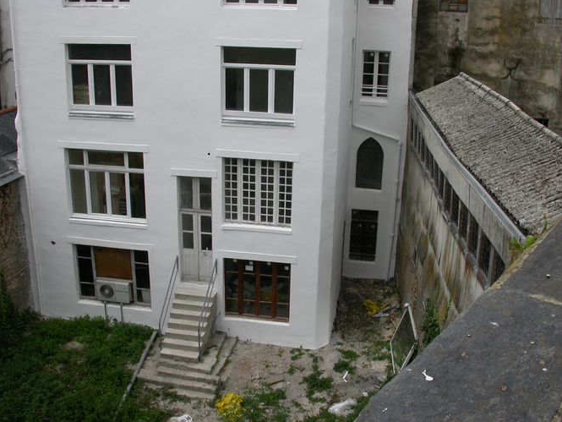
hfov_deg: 47.9
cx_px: 283
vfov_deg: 36.8
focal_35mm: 39
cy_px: 213
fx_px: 633
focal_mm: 7.85
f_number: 6
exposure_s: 1/198
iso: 100
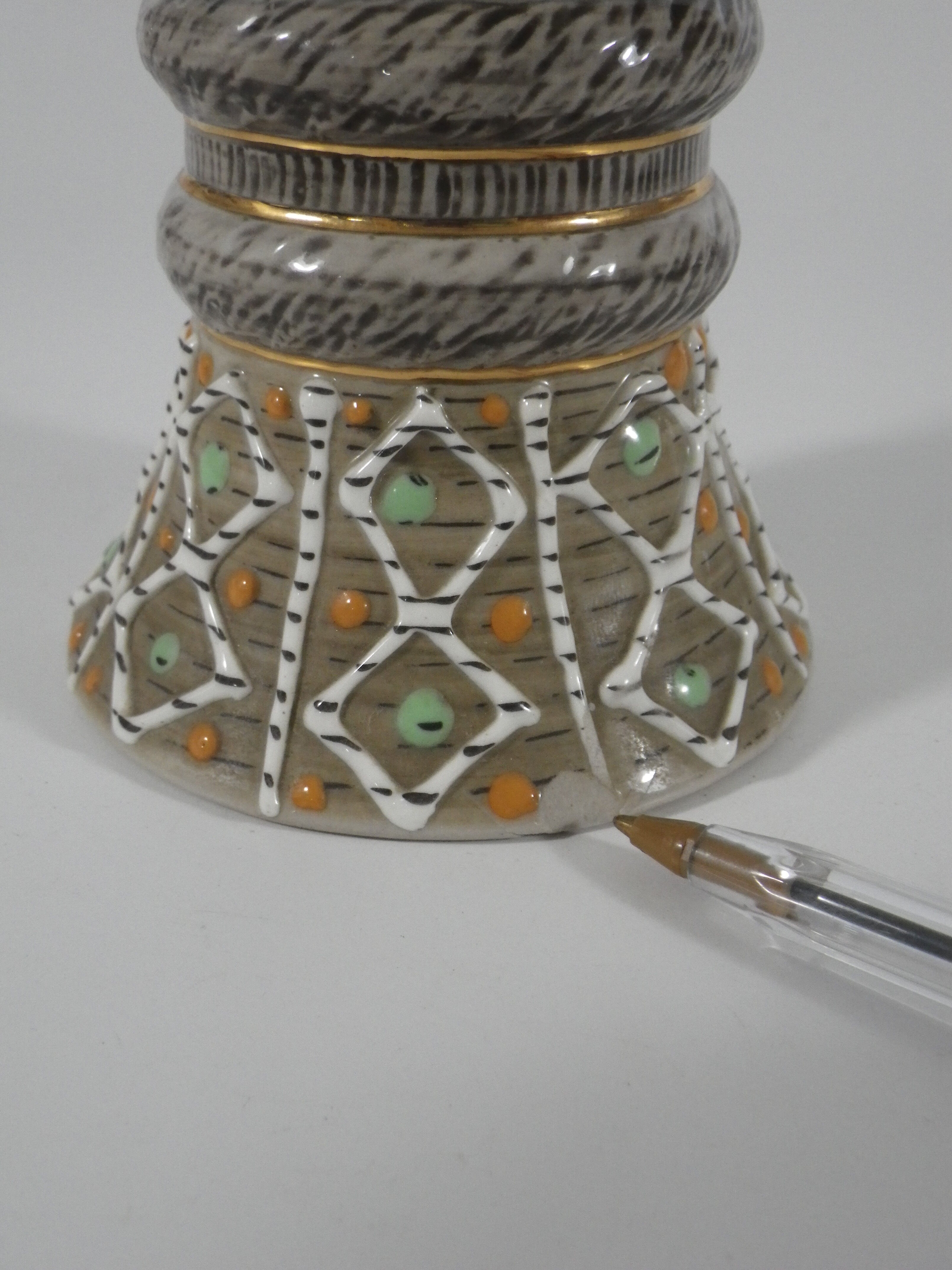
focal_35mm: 42
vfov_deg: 44.8
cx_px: 476
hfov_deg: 34.3
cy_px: 635
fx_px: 1540
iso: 400
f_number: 4.2
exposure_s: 1/60
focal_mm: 7.5
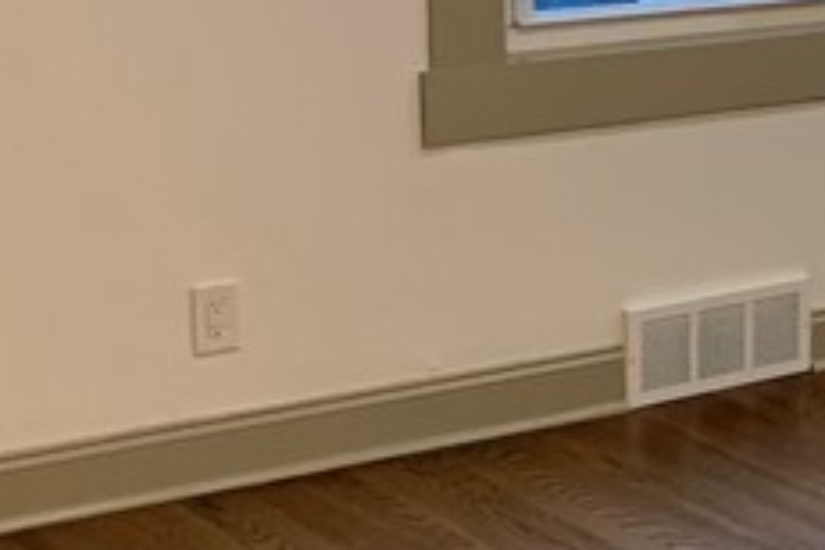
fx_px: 2750
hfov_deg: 14.8
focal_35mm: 120
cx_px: 1507
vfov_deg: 11.3
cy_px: -64
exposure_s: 1/60
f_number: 1.8
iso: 160
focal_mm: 4.25
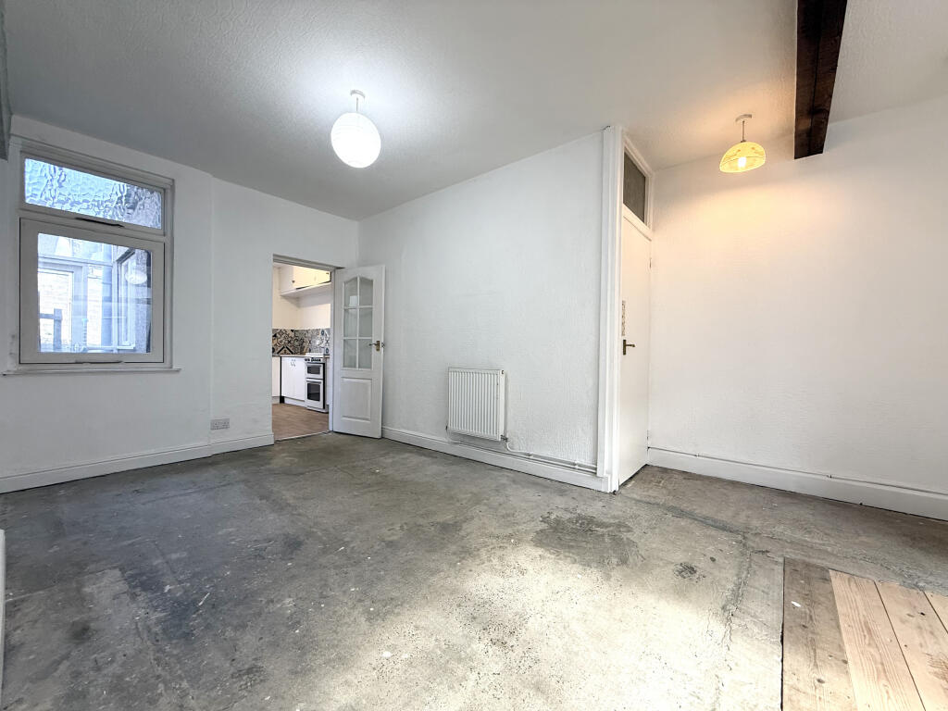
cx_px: 474
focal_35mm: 14
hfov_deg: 102.1
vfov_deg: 85.7
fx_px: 383
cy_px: 356
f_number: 2.2
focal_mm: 2.22
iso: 125
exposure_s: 1/100
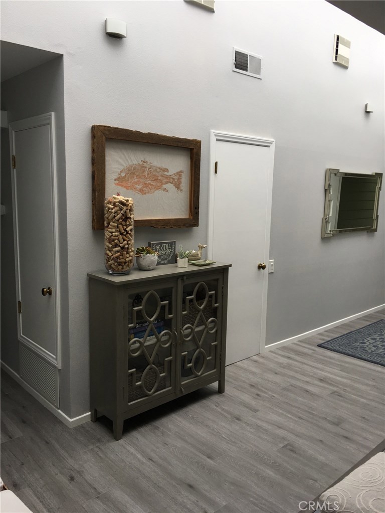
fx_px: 430
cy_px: 256
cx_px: 192
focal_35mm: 29
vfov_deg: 61.6
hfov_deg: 48.3
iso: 32
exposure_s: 1/120
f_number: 2.2
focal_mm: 4.15
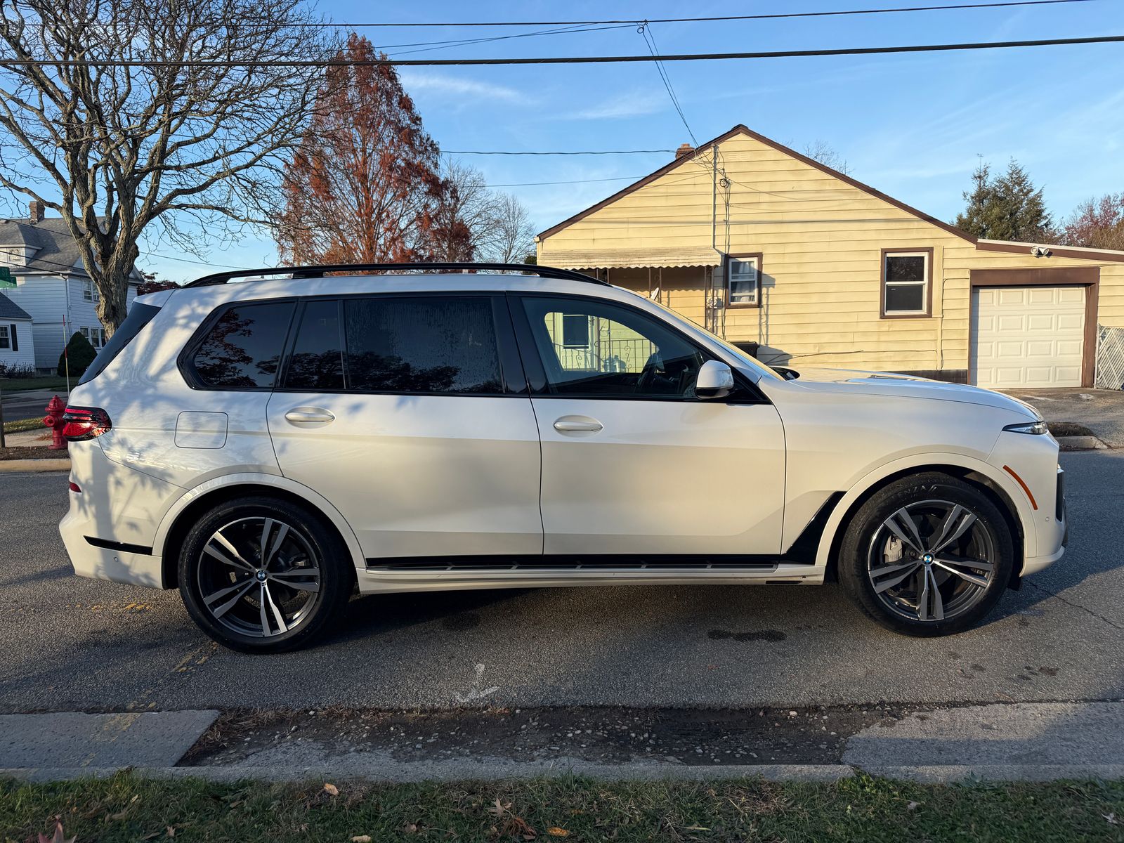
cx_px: 562
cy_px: 422
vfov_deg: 56.8
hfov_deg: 71.6
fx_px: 779
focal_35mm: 24
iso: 80
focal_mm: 6.76
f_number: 1.78
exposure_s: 1/2110
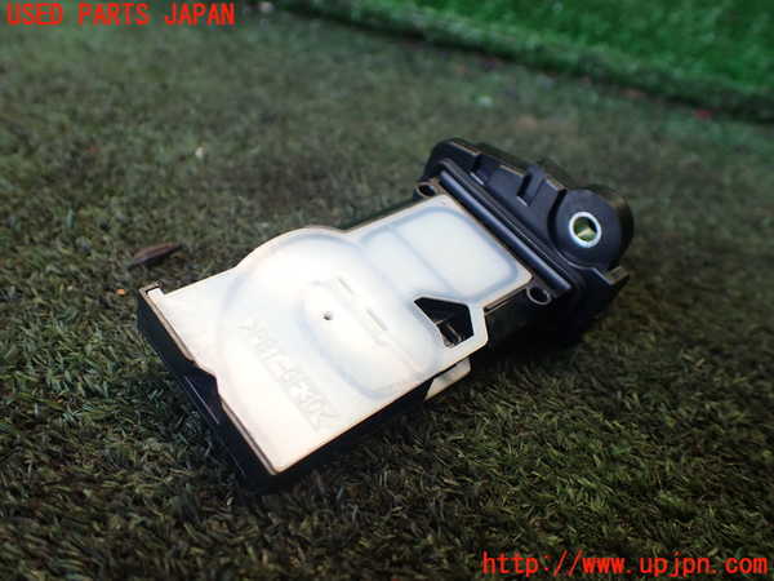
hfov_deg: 60.0
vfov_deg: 46.8
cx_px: 387
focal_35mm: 30
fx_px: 671
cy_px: 290
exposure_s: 1/125
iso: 200
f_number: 2.3
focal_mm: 5.4
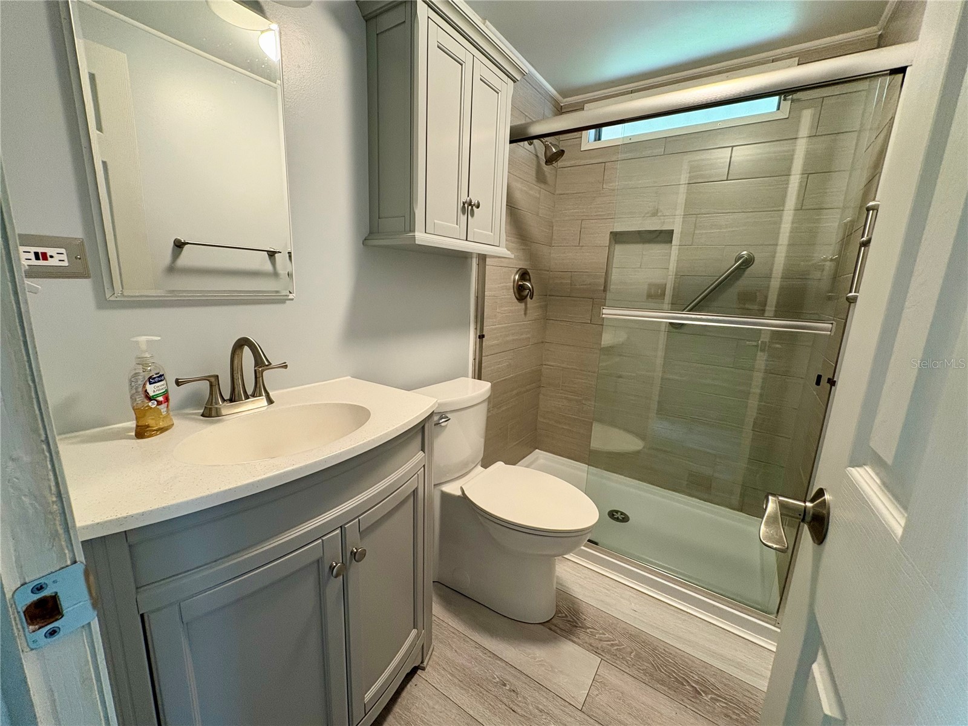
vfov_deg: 85.7
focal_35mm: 14
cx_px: 484
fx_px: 391
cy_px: 363
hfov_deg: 102.1
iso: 250
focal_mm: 2.22
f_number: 2.2
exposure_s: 1/60
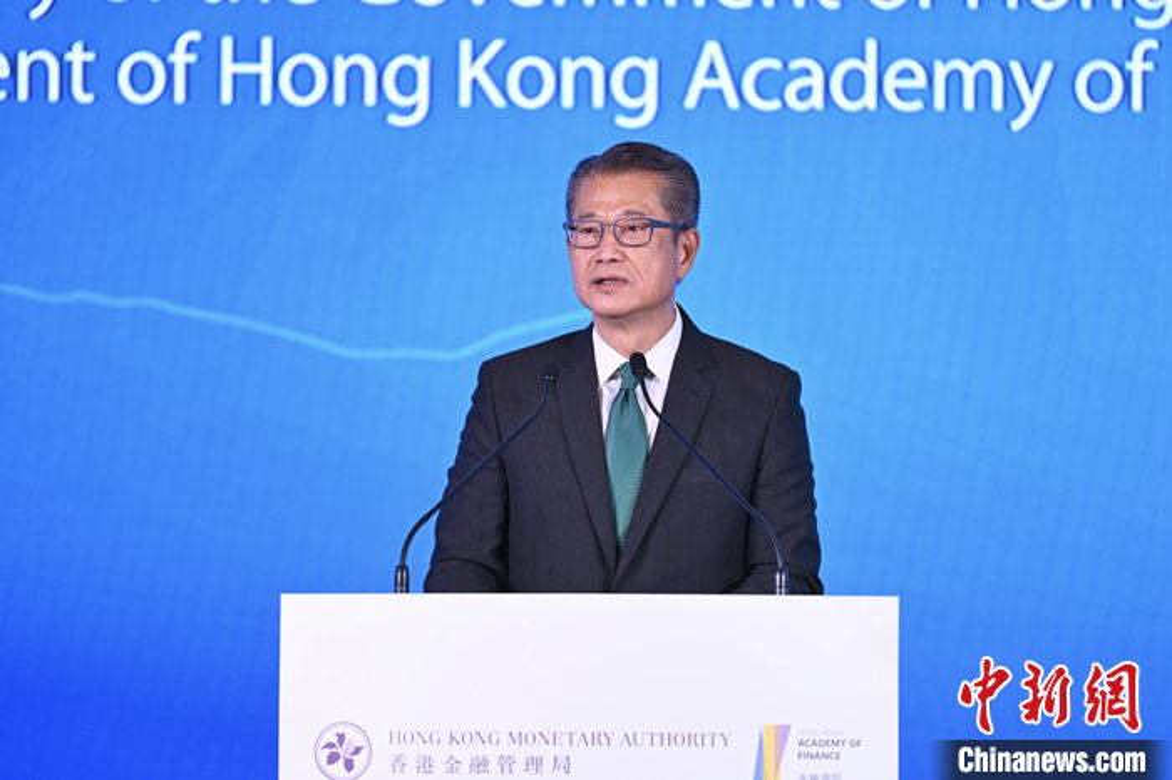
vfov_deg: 4.0
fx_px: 11063
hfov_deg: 6.1
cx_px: 586
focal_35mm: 340
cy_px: 390
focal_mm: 340
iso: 560
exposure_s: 1/100
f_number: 4
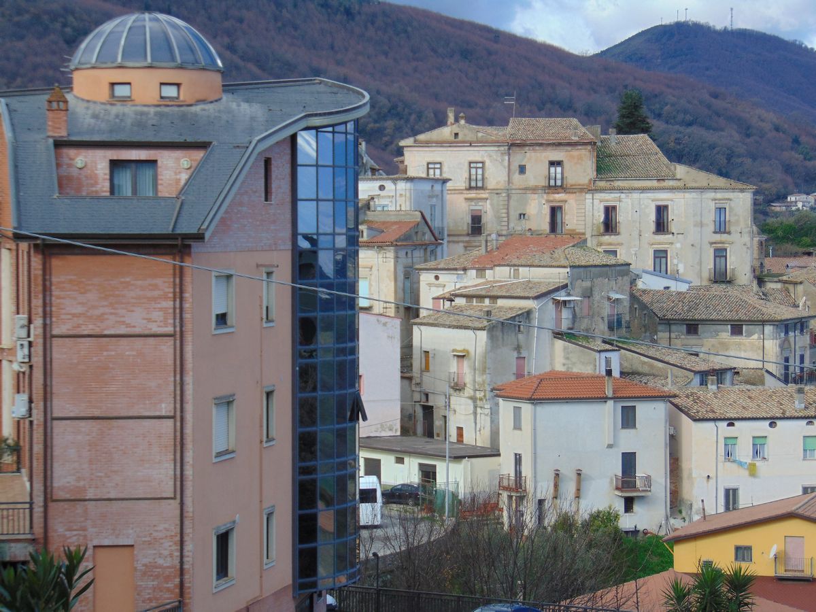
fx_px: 2546
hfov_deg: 18.2
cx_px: 408
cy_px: 306
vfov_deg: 13.7
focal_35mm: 108
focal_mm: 19.4
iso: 80
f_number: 3.9
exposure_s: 1/250
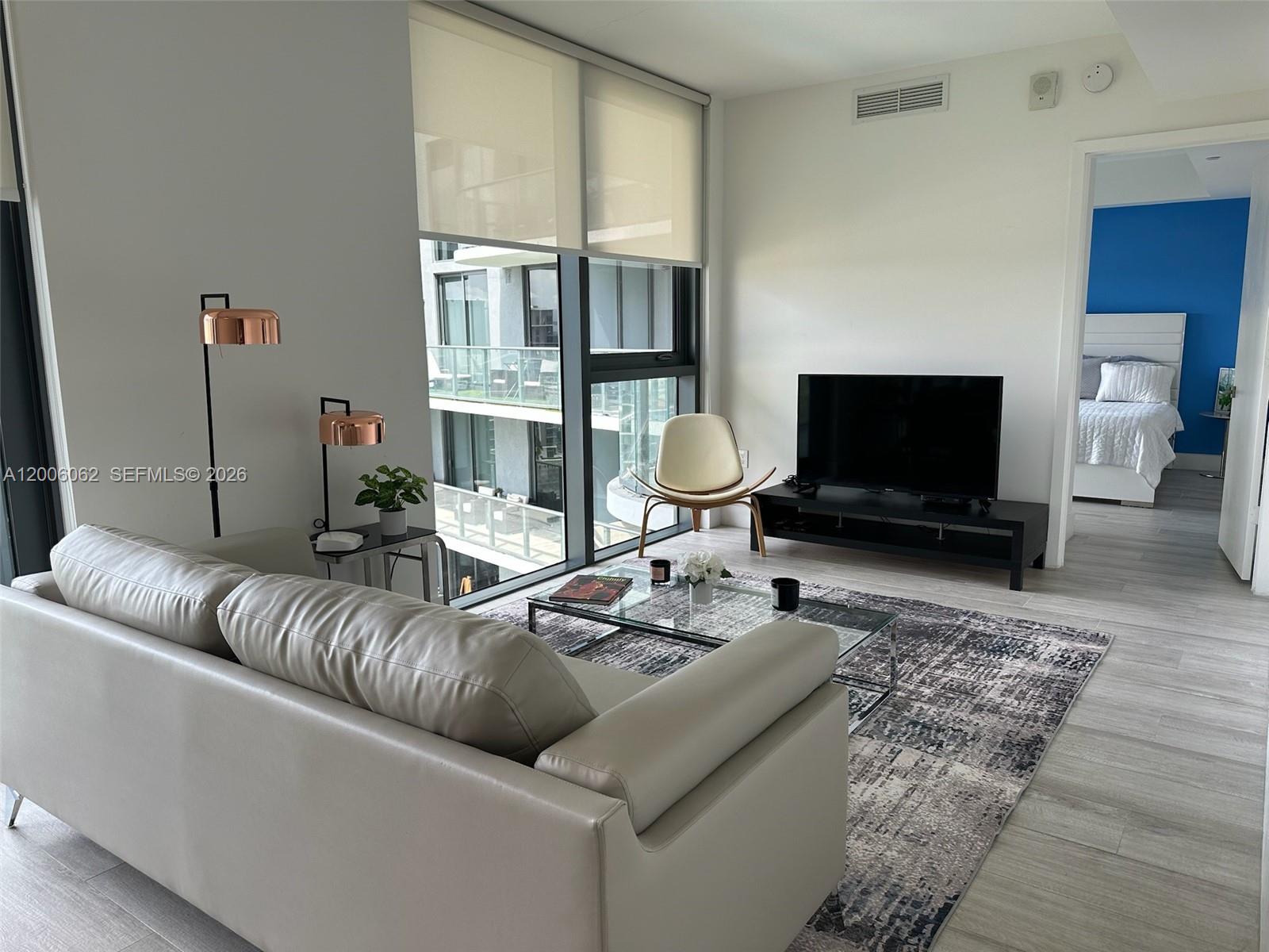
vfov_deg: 56.8
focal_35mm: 24
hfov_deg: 71.6
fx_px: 880
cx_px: 634
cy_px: 476
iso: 64
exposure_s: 1/120
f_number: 1.78
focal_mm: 6.86
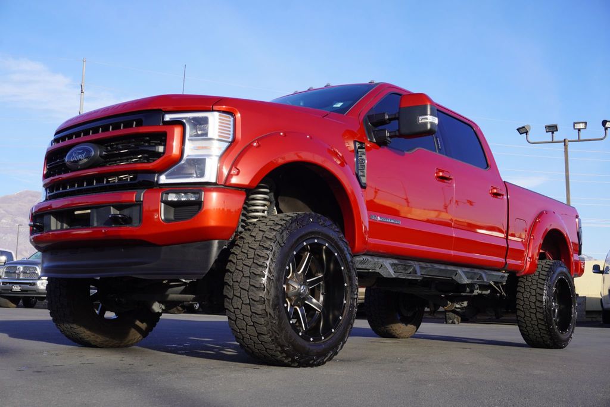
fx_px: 687
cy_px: 204
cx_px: 305
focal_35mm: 40
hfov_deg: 47.9
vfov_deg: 33.1
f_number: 9
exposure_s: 1/125
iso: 100
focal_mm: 27
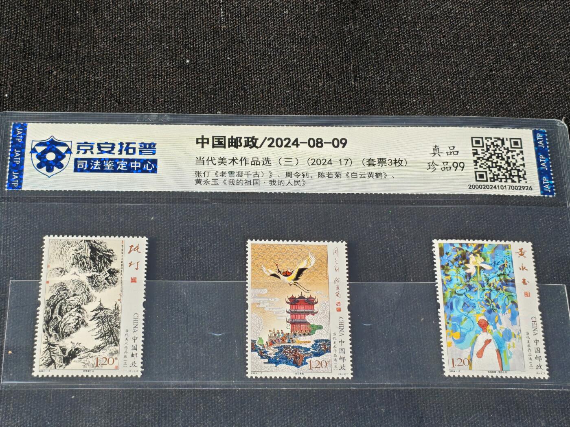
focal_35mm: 78
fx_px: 1284
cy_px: 214
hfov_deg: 25.0
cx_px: 285
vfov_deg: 18.9
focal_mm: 4.94
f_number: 1.5
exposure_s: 1/1997
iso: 50
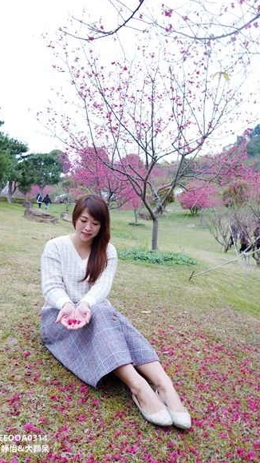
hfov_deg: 44.2
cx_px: 152
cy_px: 229
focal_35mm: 26
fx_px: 319
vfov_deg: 71.9
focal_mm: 9
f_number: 2.8
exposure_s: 1/30
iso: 125
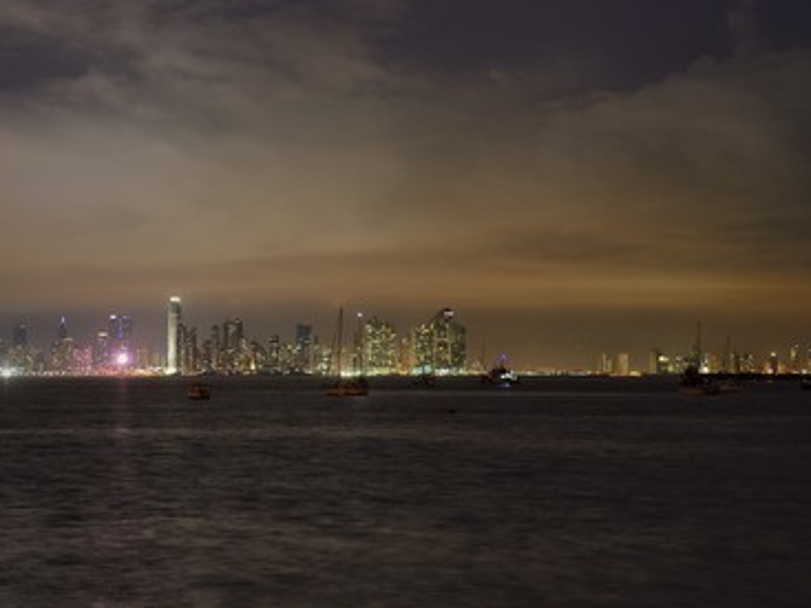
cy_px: 307
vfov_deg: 19.1
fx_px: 1803
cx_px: 378
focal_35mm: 77
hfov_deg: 25.3
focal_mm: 70
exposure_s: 2.5
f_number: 4.5
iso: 800
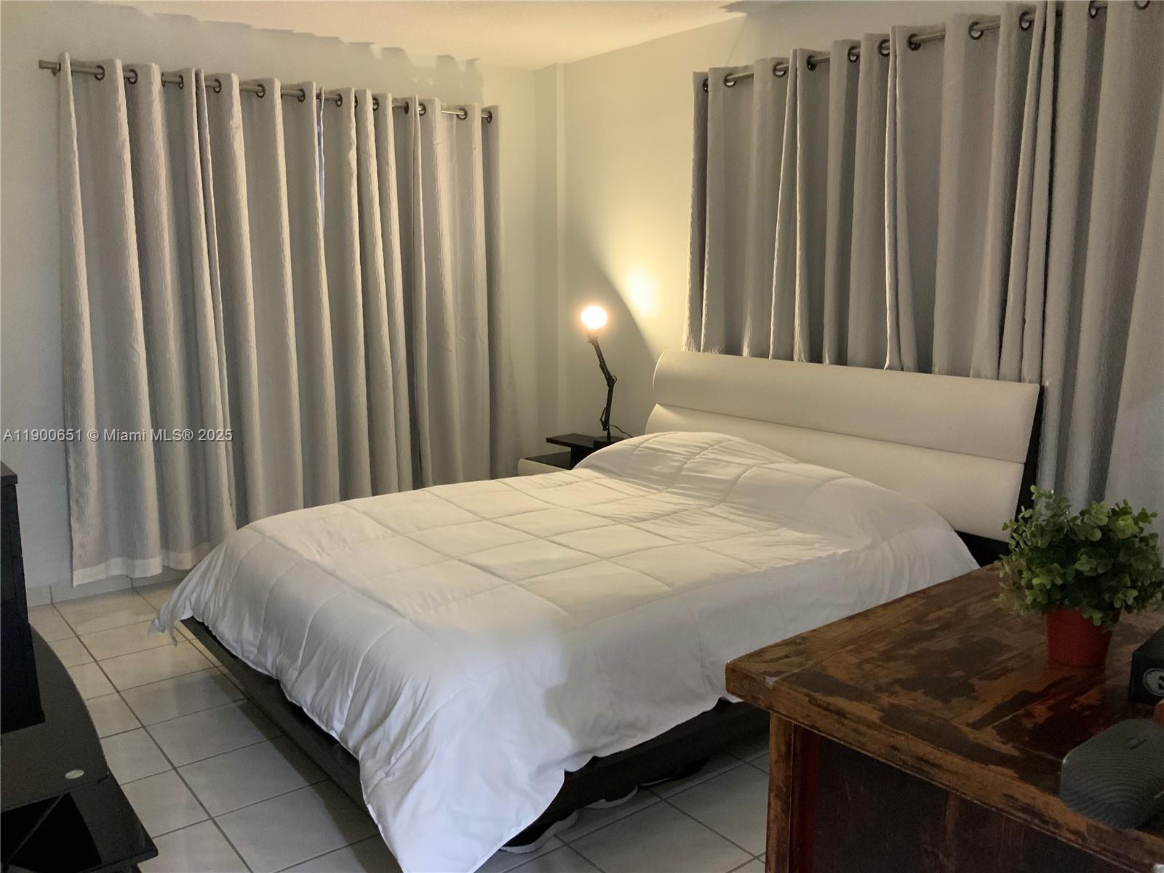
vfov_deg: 48.2
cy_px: 436
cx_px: 582
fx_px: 975
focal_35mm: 29
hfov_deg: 61.7
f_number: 1.8
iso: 320
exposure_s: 1/30
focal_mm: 3
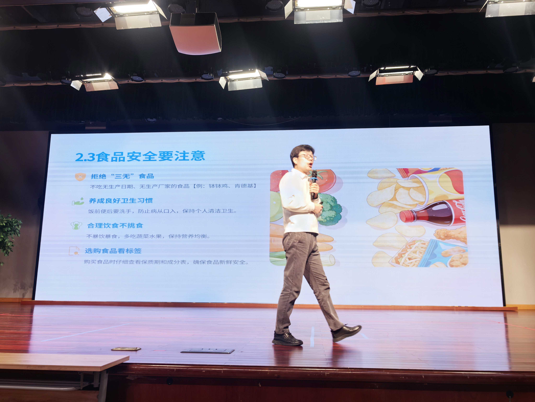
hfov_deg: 60.0
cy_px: 201
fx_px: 464
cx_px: 268
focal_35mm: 30
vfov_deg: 46.8
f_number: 2
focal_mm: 5.75
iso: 100
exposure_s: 1/100
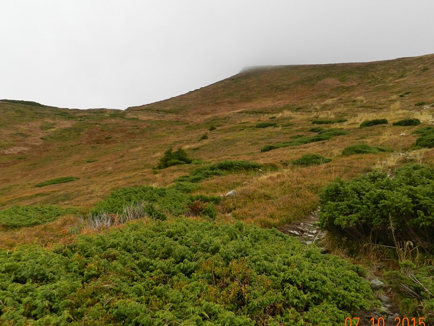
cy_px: 166
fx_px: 351
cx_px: 243
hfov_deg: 63.2
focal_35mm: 28
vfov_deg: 49.8
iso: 160
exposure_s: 1/200
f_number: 3.4
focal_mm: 4
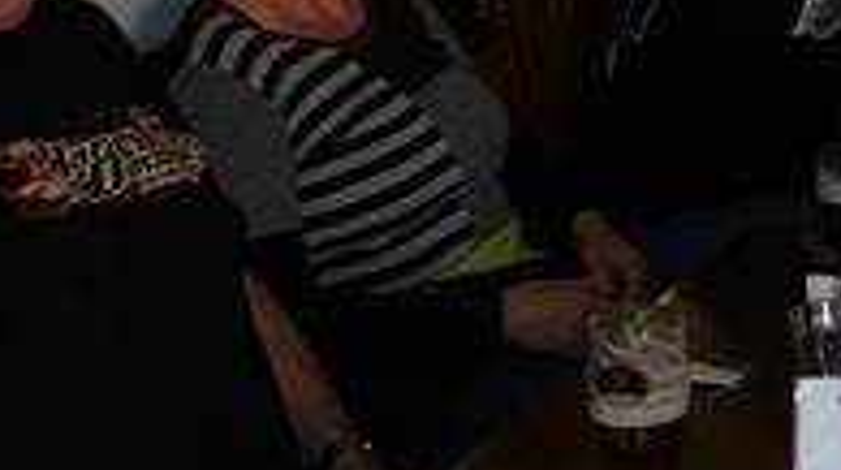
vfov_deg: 12.9
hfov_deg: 21.4
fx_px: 2071
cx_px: 992
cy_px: 56
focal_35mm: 93
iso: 800
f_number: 3.5
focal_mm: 18
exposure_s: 1/60
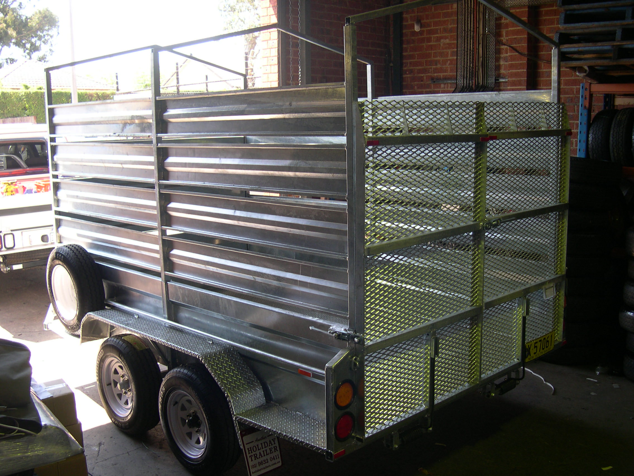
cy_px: 238
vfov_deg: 37.7
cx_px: 317
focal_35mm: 38
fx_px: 696
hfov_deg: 49.0
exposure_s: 1/82
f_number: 2.8
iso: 100
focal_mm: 8
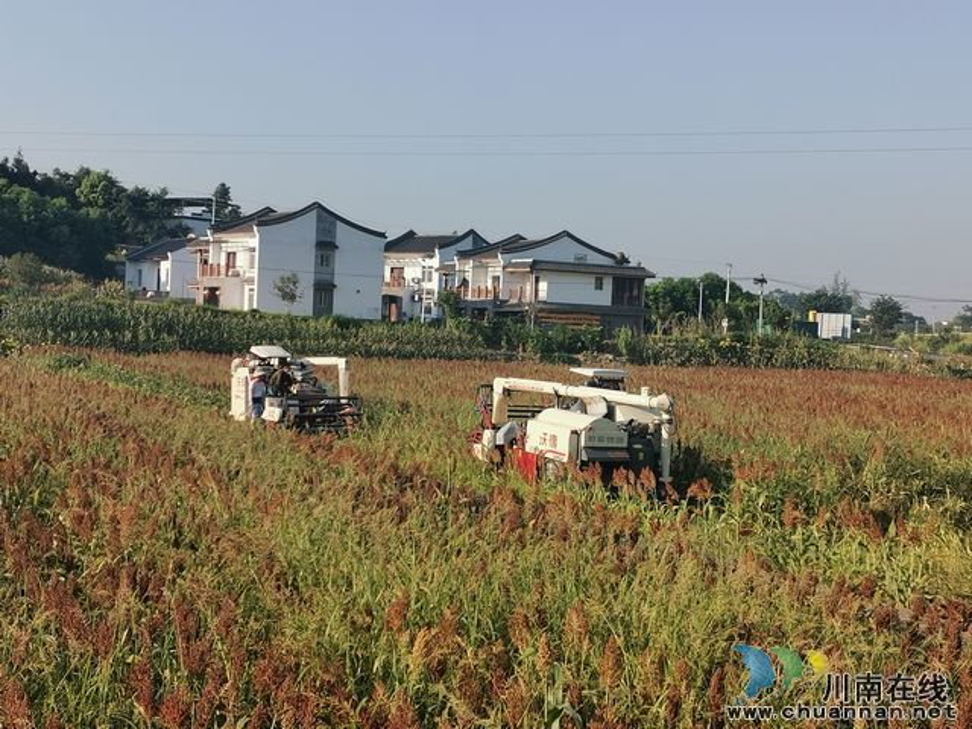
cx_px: 486
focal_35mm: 52
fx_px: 1460
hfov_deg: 36.8
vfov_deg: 28.0
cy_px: 364
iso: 50
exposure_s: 1/990
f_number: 1.8
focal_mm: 4.75
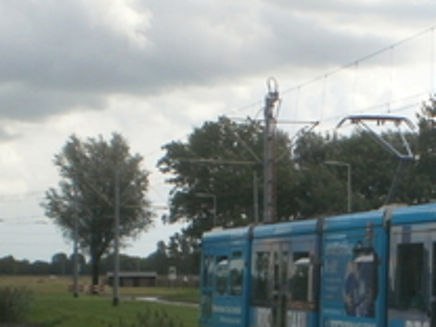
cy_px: 258
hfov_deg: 18.4
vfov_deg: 14.2
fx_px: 1310
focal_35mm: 104
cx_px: 432
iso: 100
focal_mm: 6.3
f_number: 4.6
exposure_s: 1/800
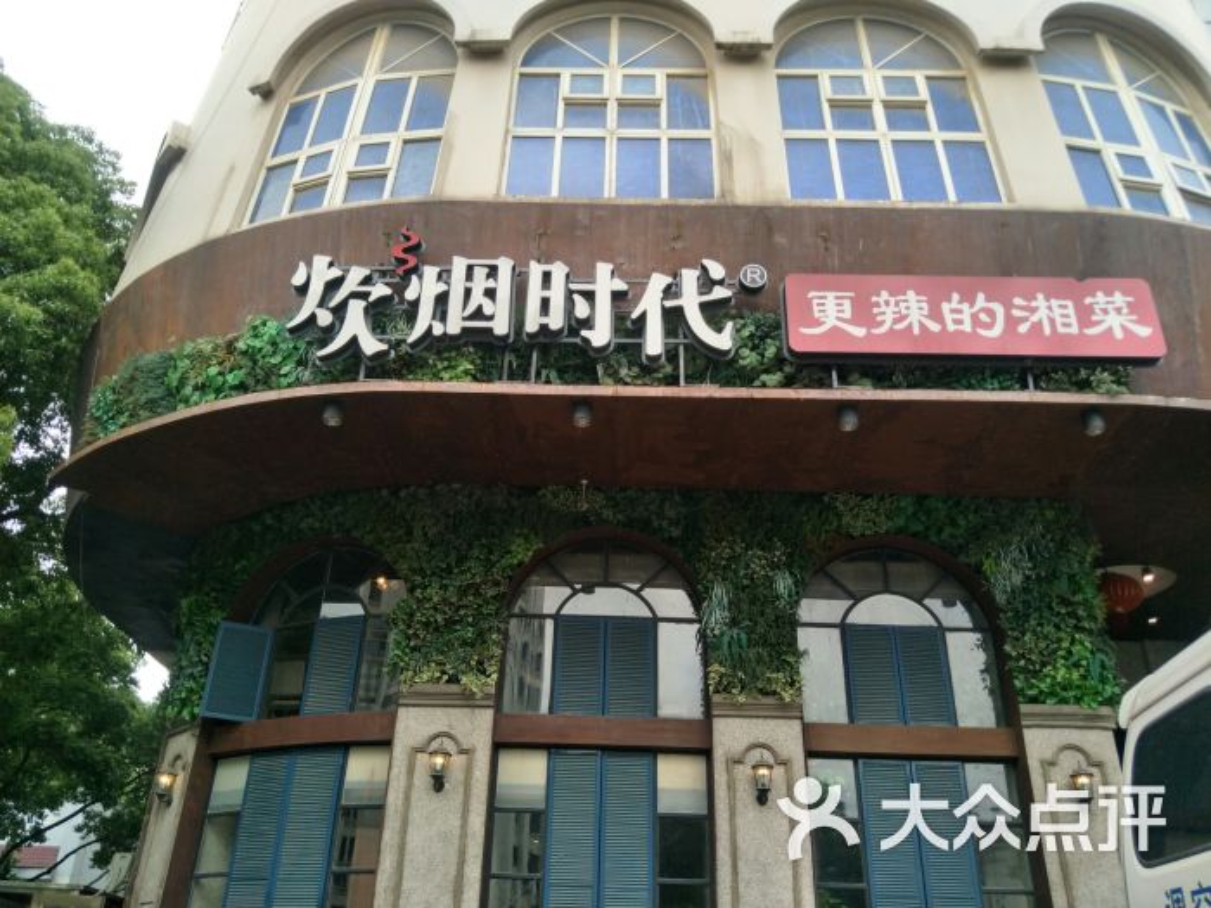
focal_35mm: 24
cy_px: 454
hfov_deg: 71.6
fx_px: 840
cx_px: 606
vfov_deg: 56.8
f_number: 1.7
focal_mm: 4.1
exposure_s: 1/400
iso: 88
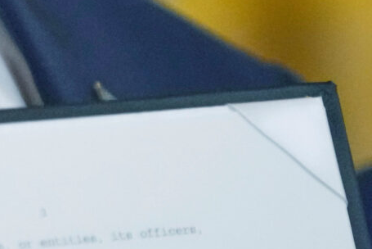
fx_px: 11332
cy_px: -378
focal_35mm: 1096
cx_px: -308
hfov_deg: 1.9
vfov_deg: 1.3
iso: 6400
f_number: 2.8
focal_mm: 195
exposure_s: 1/320
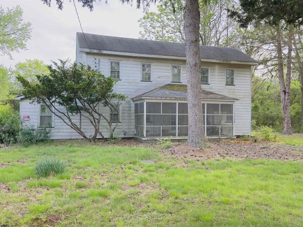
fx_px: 263
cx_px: 152
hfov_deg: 60.0
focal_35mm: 30
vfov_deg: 46.8
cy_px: 114
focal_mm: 6.86
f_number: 1.78
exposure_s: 1/544
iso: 80
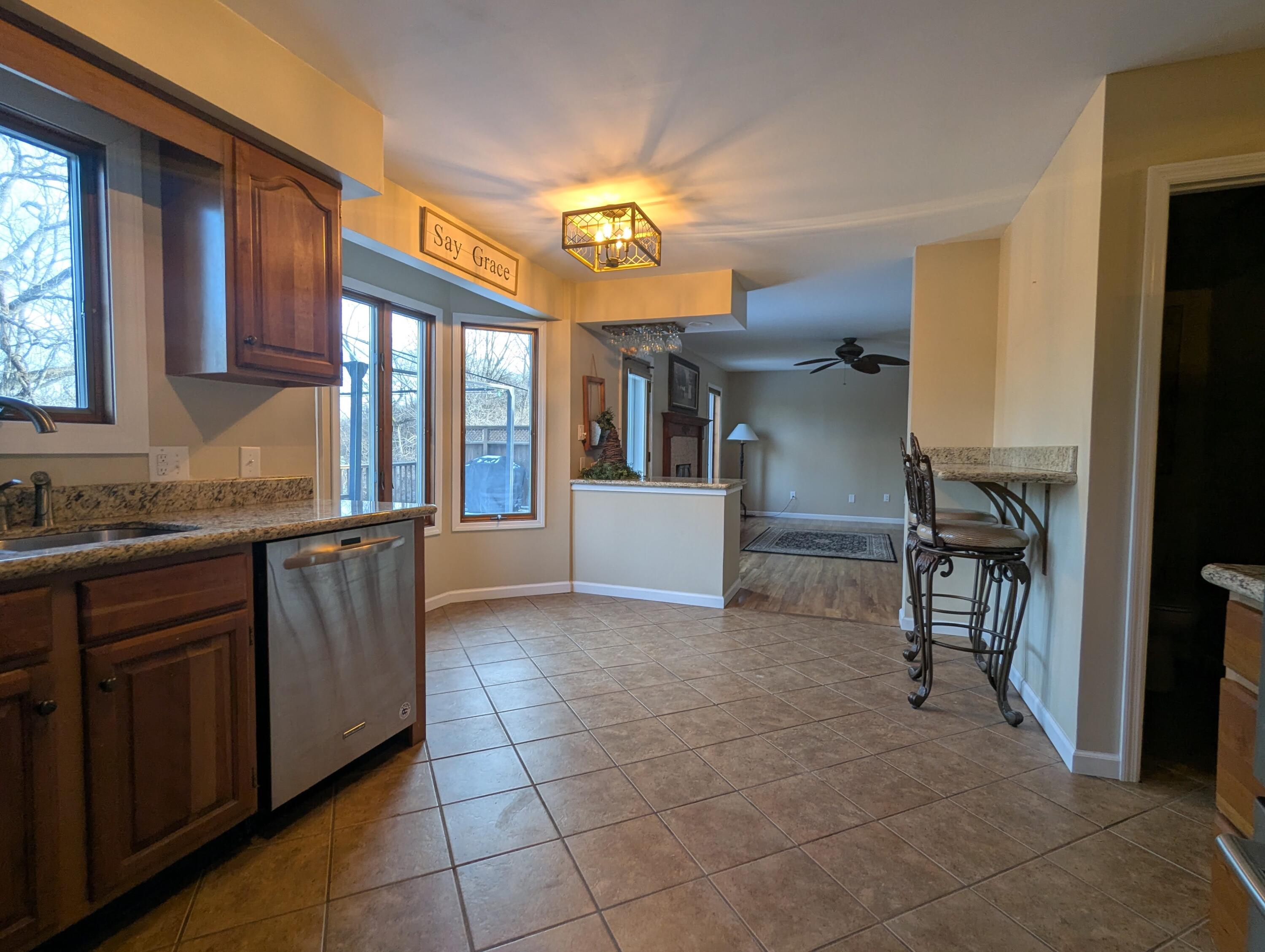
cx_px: 632
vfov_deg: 78.2
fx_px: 585
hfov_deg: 94.4
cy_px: 476
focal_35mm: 16
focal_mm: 2.35
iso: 66
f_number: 2.2
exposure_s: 1/40
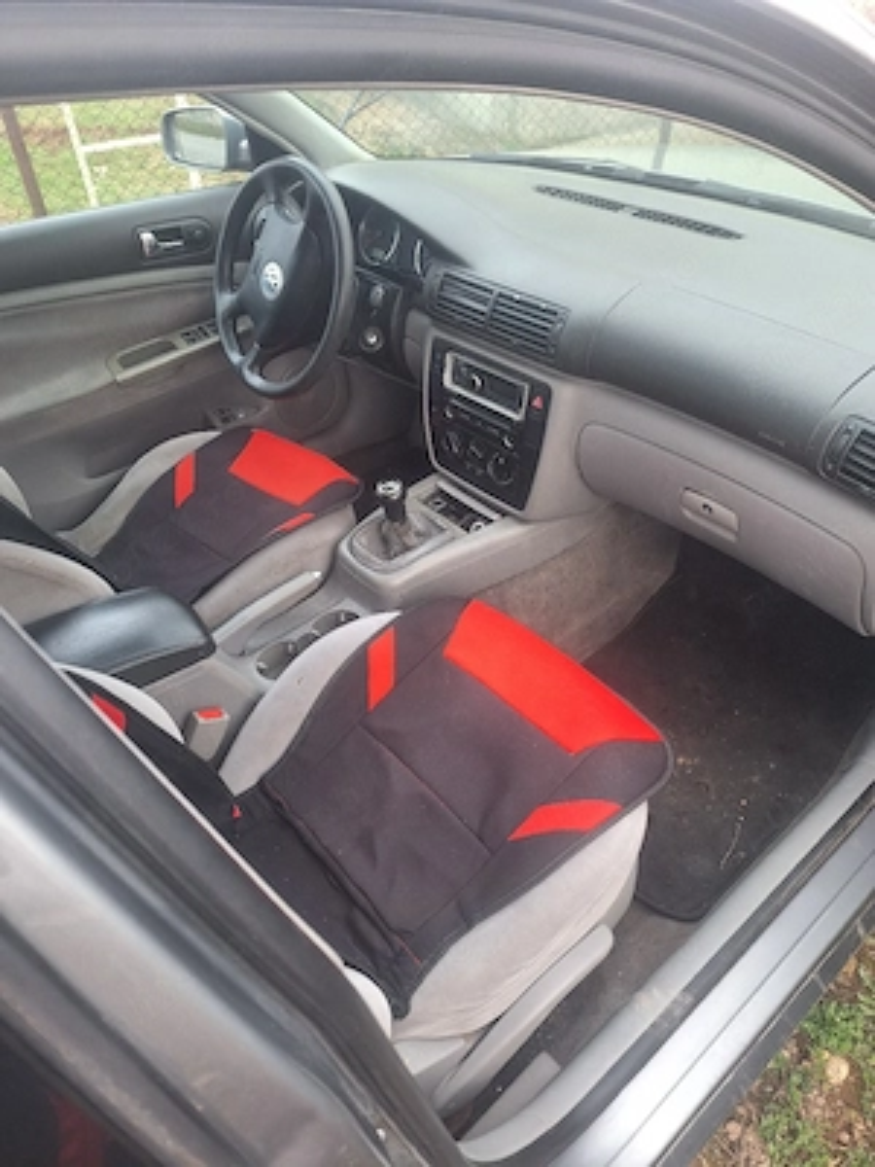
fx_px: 775
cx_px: 438
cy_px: 584
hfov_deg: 58.9
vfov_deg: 73.9
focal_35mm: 23
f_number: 1.8
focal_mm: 5.54
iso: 125
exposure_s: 1/50
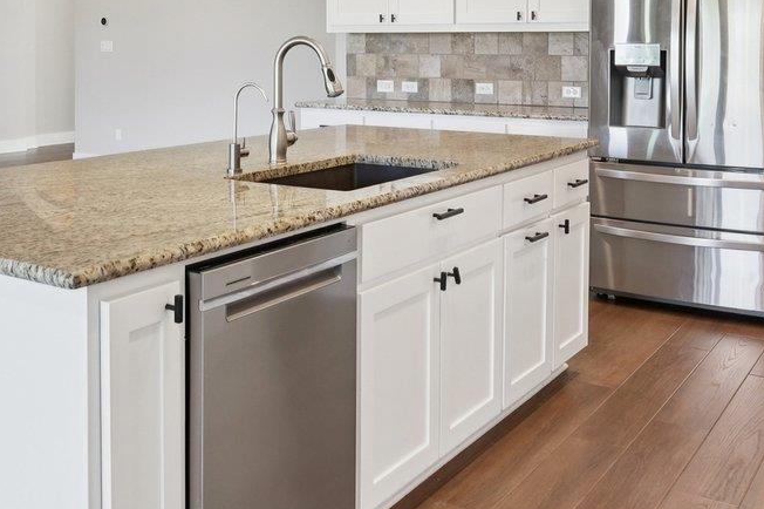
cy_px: 44
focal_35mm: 44
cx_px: 223
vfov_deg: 29.2
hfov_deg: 43.5
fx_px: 933
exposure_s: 1/20
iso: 400
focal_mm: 14
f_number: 8
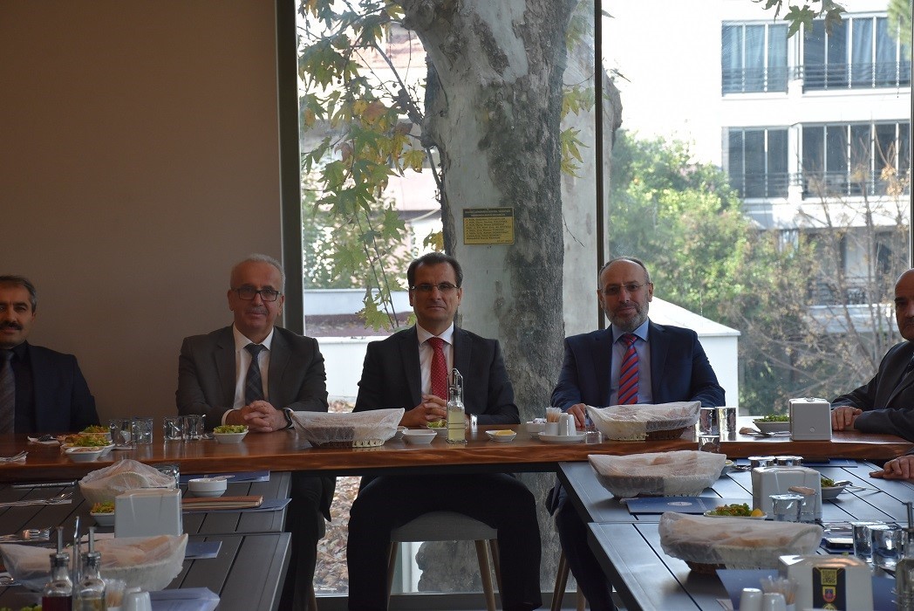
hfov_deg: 21.9
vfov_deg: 14.7
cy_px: 306
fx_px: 2362
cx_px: 457
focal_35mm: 93
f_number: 8
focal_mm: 62
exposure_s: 1/320
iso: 800
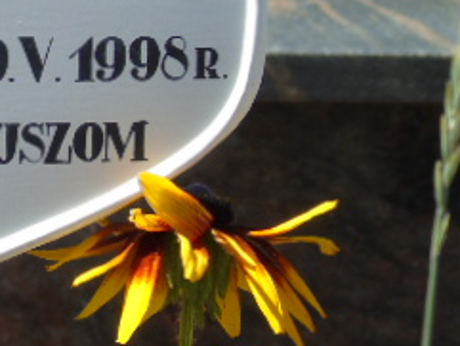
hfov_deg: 4.0
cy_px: -109
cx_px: -134
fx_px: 6555
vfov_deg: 3.0
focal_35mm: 493
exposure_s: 1/250
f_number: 5
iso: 80
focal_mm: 33
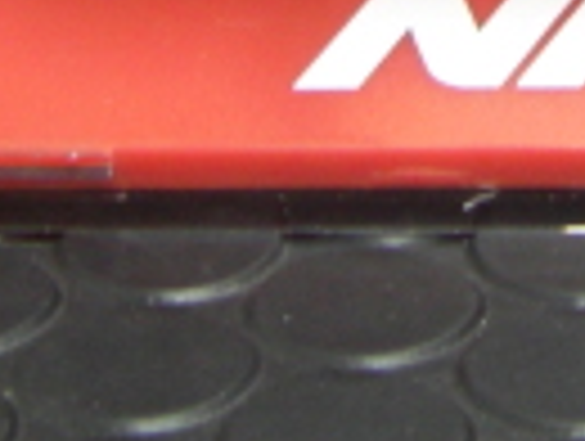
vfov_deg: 7.7
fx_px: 3166
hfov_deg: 10.4
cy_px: -320
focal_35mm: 187
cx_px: 698
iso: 200
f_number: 3.4
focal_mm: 6.3
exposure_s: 1/15
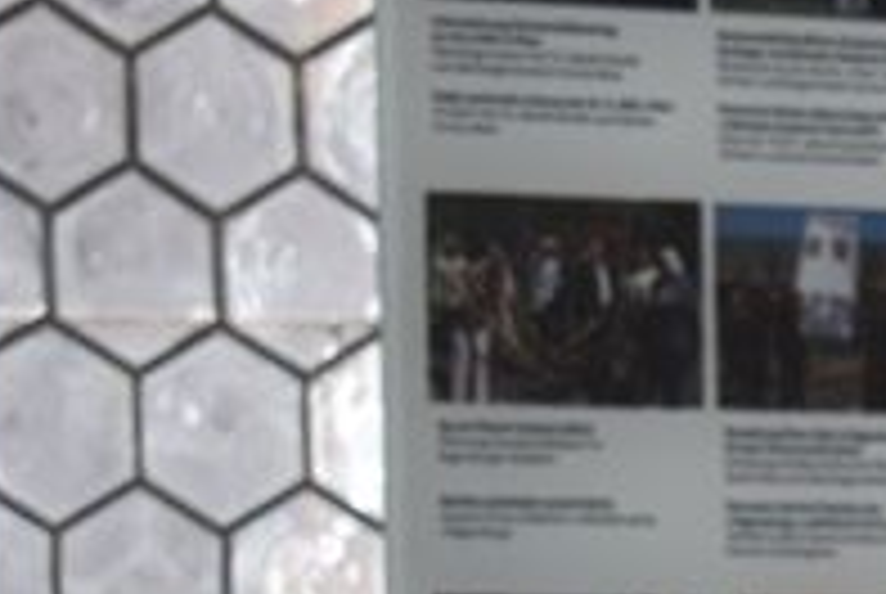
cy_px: 889
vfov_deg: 3.5
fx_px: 9588
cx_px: 2100
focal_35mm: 389
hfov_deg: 5.1
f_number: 5.6
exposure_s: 1/125
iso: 100
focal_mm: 50
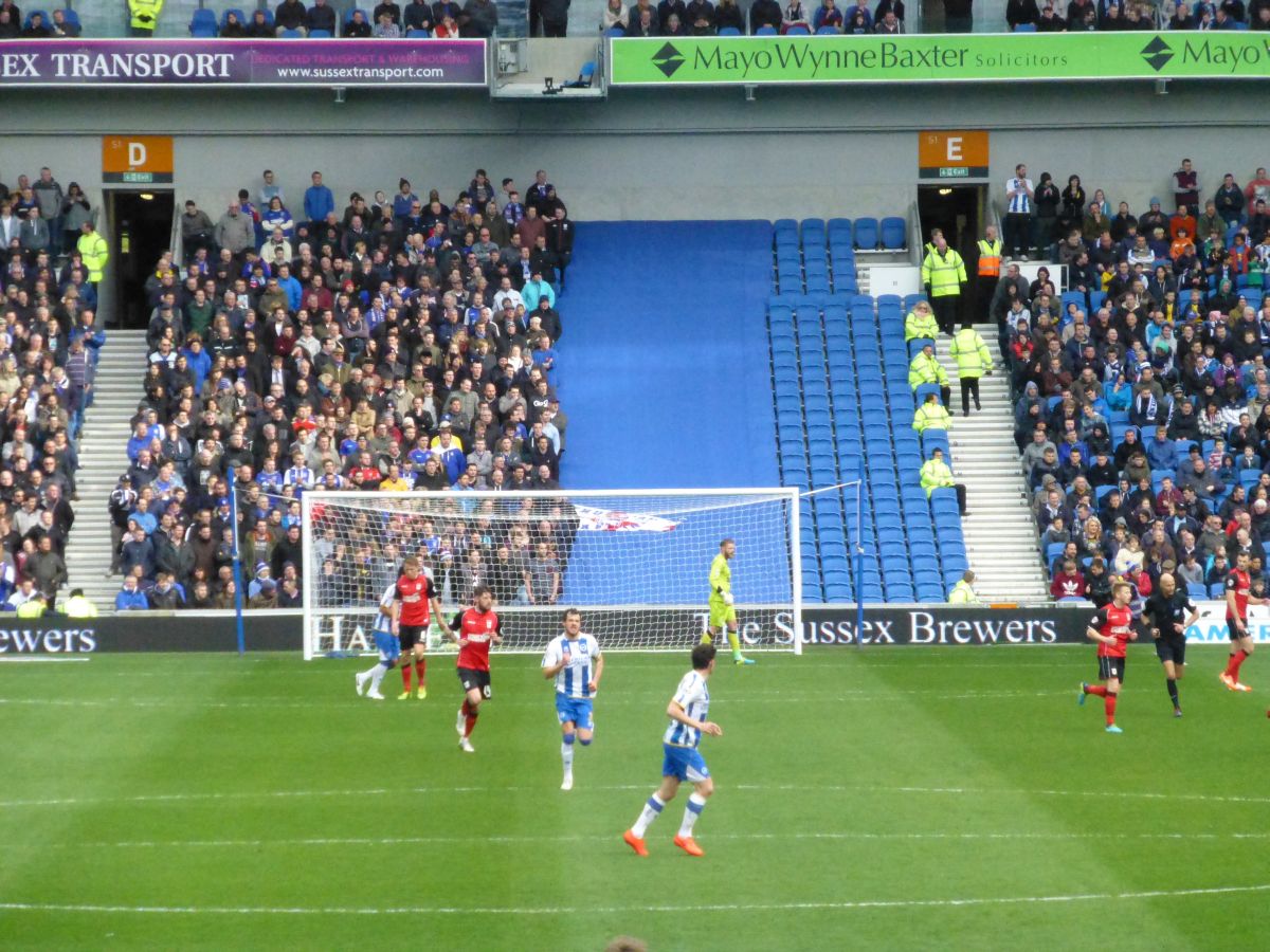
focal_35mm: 231
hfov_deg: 8.6
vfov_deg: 6.4
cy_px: 476
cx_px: 635
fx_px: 8475
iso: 1600
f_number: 5.6
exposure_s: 1/800
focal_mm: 41.3
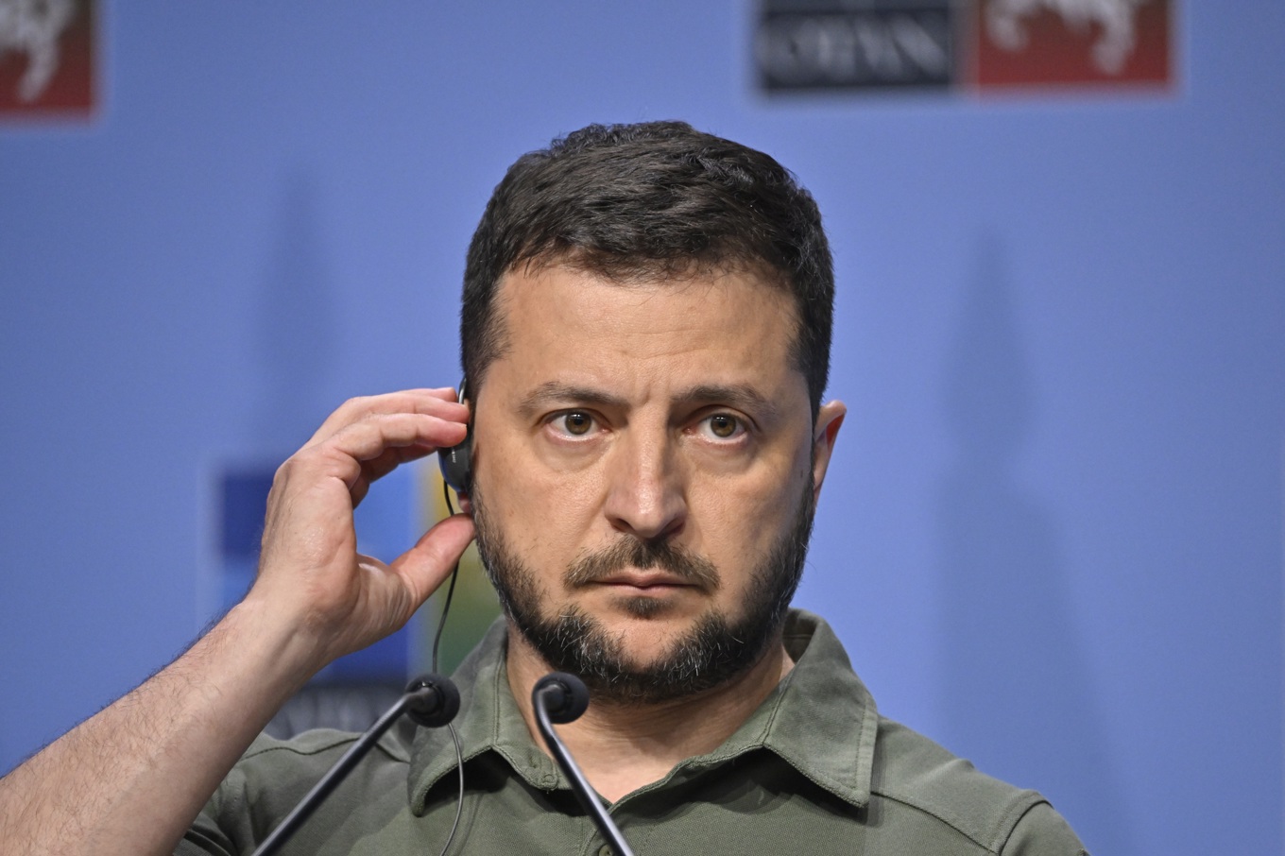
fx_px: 19626
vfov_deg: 2.5
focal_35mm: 550
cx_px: 642
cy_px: 428
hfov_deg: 3.8
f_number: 5.6
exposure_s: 1/400
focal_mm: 550
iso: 4000
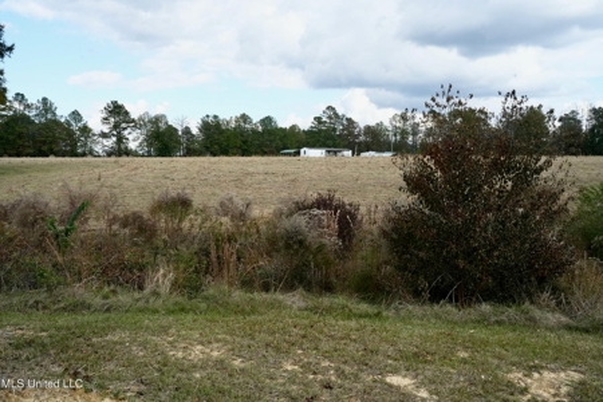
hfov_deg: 57.2
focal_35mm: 33
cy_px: 201
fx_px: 553
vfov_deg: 40.0
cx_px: 302
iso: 2000
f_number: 16
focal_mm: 33
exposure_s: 1/500
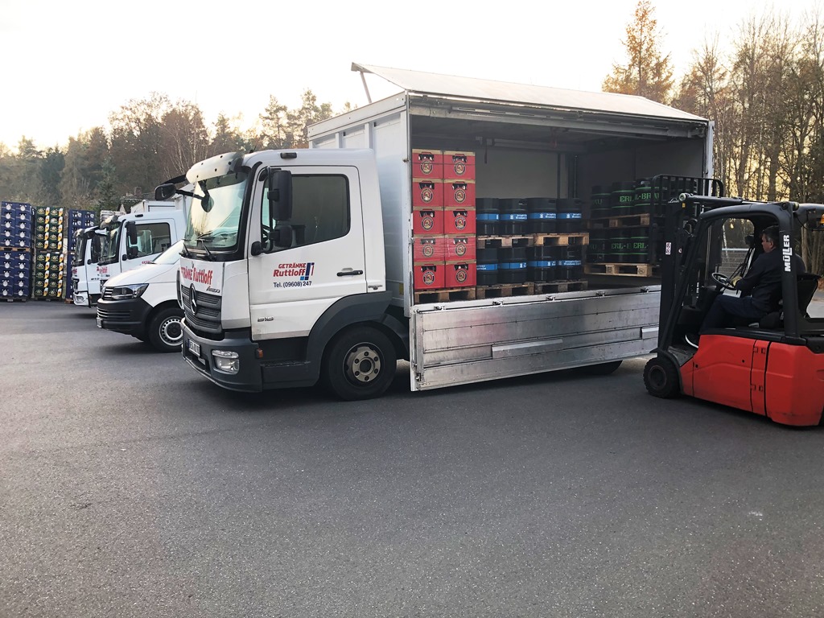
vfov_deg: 49.7
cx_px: 412
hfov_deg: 63.4
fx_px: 667
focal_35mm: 28
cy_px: 309
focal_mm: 4
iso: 20
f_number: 1.8
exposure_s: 1/124
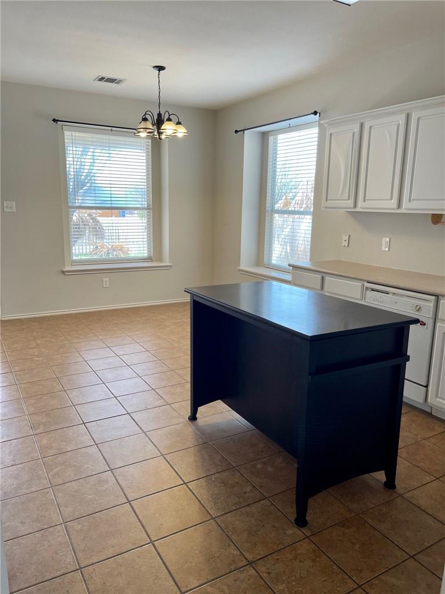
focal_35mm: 26
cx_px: 222
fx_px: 446
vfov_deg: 67.3
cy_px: 297
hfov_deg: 53.1
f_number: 1.6
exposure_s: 1/120
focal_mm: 5.1
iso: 64
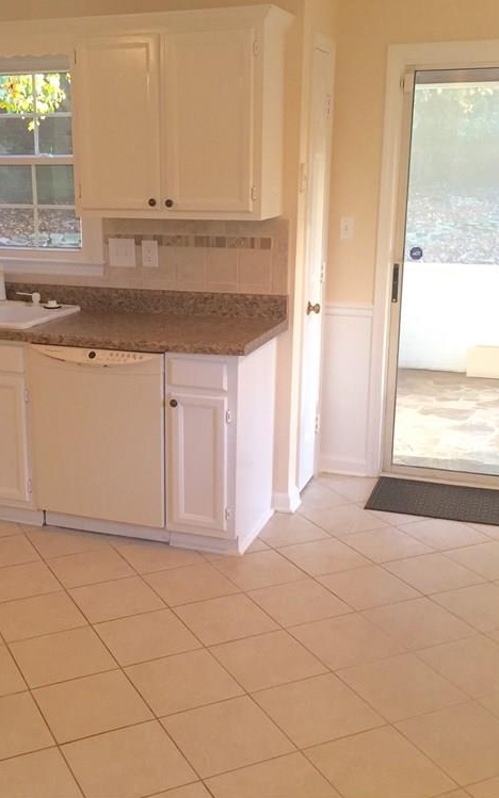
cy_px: 392
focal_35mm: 42
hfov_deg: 30.3
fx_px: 914
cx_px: 168
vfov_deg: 47.2
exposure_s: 1/30
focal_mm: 4.15
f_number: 2.2
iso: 64
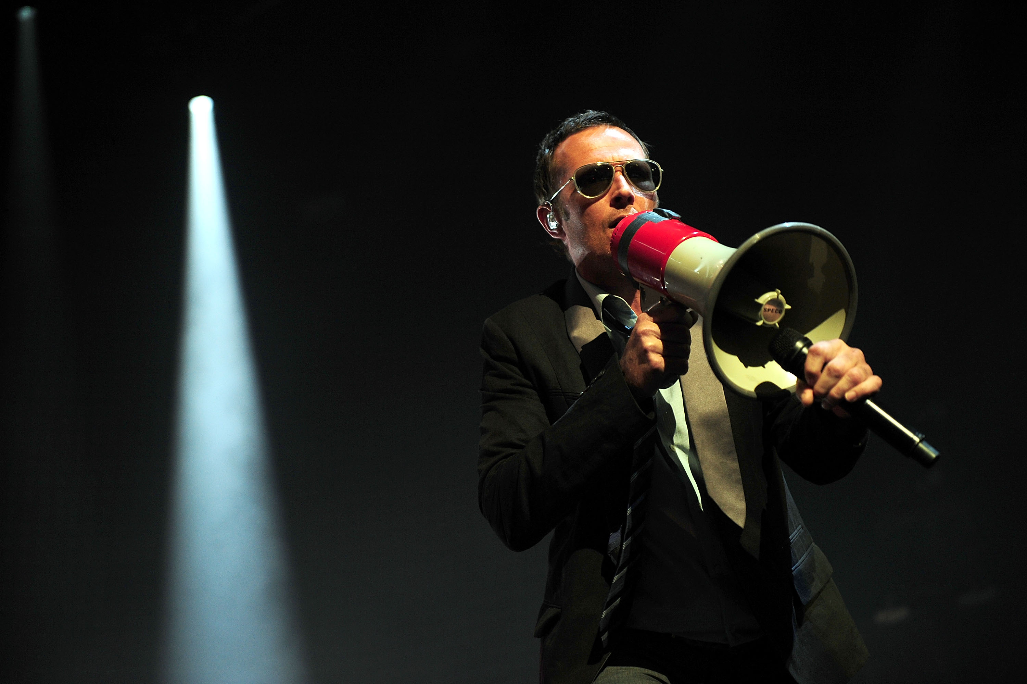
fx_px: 1996
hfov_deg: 28.9
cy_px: 342
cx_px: 514
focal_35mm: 70
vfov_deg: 19.4
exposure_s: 1/250
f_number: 3.2
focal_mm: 70
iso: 1000
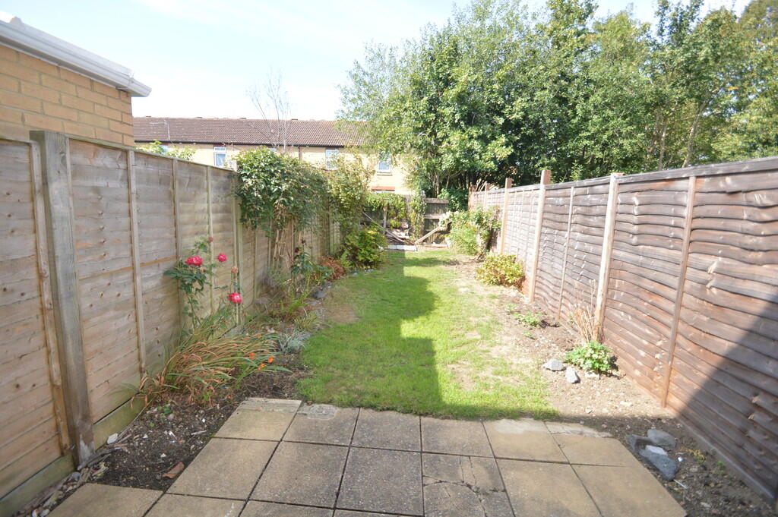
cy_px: 258
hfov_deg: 100.4
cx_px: 389
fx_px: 324
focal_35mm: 15
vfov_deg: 77.2
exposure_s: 1/200
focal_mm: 10
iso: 100
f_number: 4
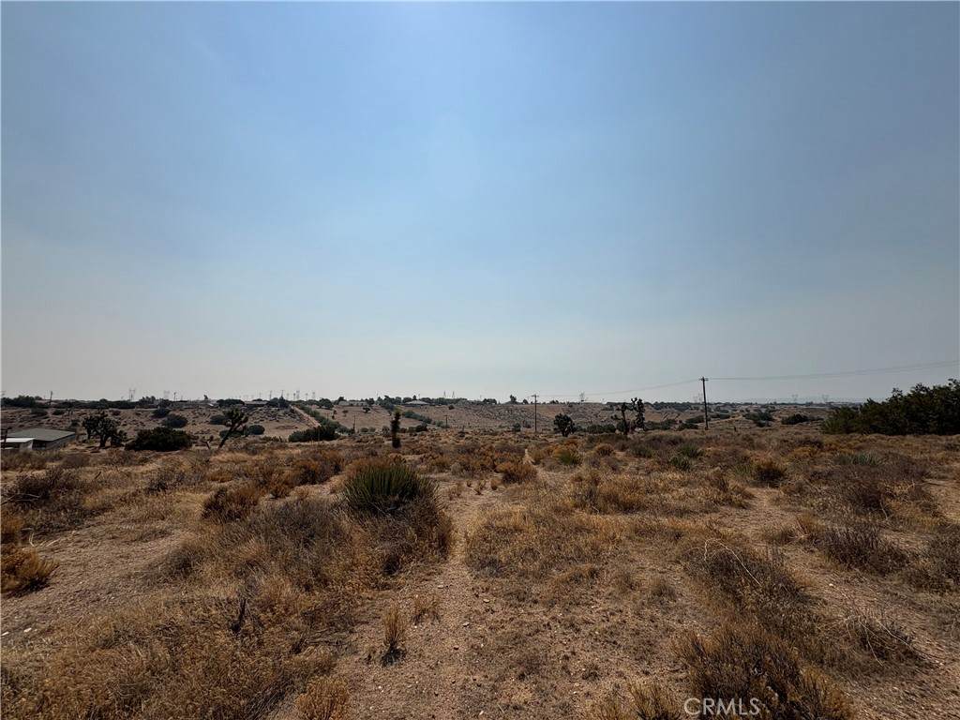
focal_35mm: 14
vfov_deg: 85.7
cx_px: 480
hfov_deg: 102.1
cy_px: 360
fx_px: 388
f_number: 2.2
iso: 40
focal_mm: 2.22
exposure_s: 1/6135
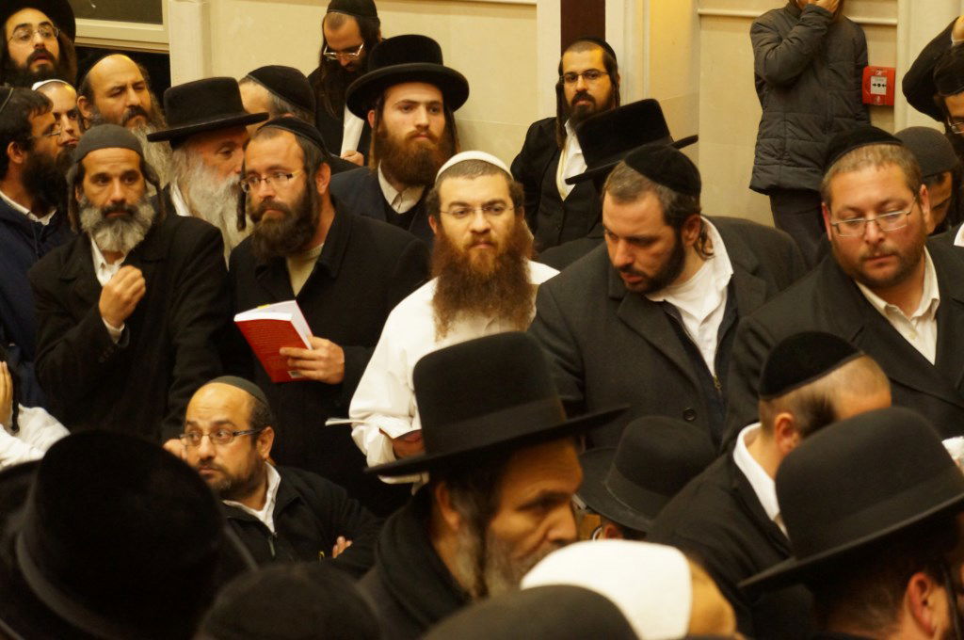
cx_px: 482
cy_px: 320
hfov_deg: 24.6
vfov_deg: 16.5
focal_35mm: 82
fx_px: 2206
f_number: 5.6
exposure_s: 1/100
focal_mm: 55
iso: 2500
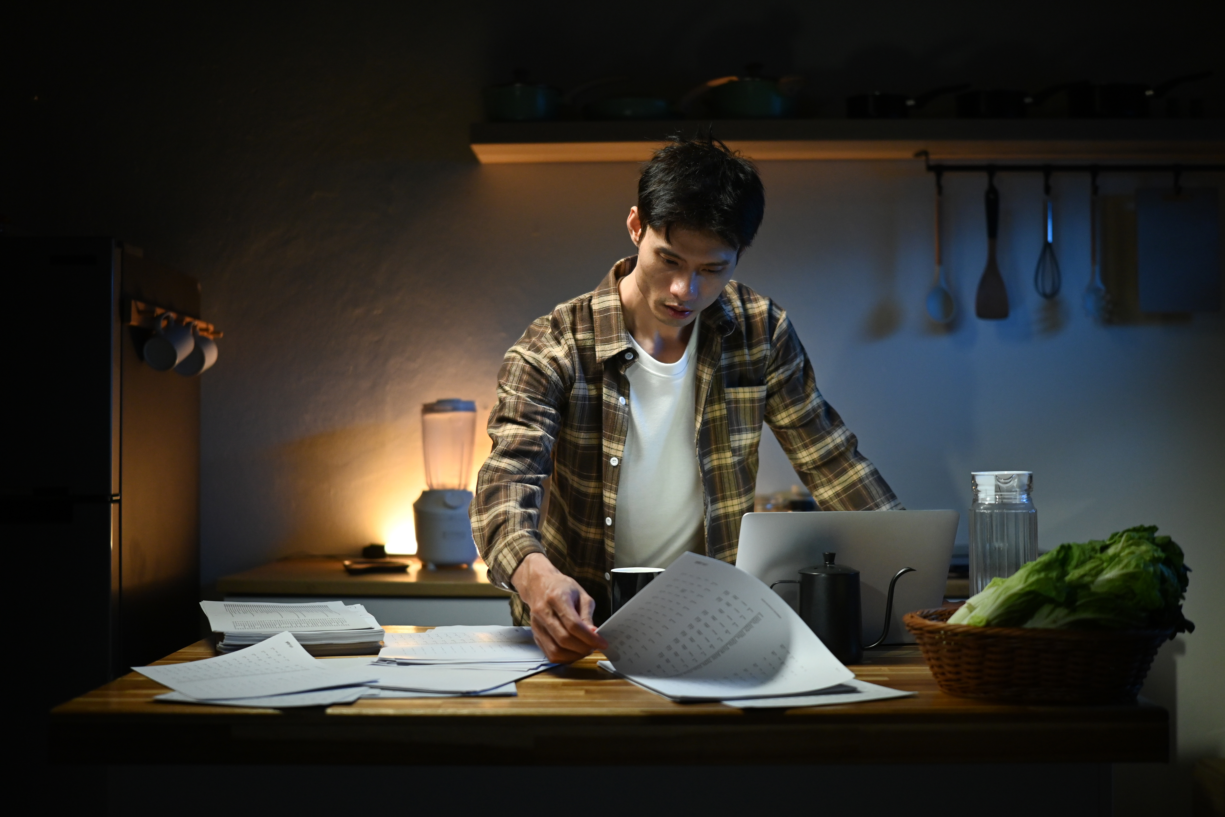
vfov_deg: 33.0
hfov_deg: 47.9
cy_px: 408
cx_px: 612
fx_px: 1378
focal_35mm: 40
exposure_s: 1/200
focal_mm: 27
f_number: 1.2
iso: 640
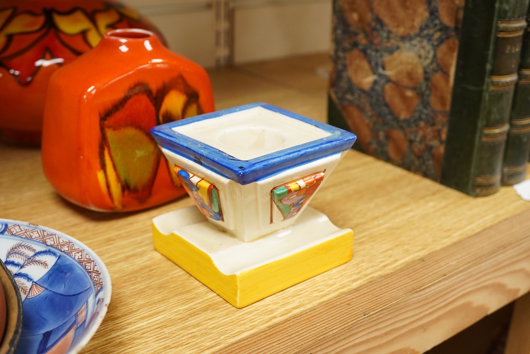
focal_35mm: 45
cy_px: 177
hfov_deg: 43.6
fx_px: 662
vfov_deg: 29.9
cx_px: 265
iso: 2500
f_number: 9
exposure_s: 1/160
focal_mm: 30
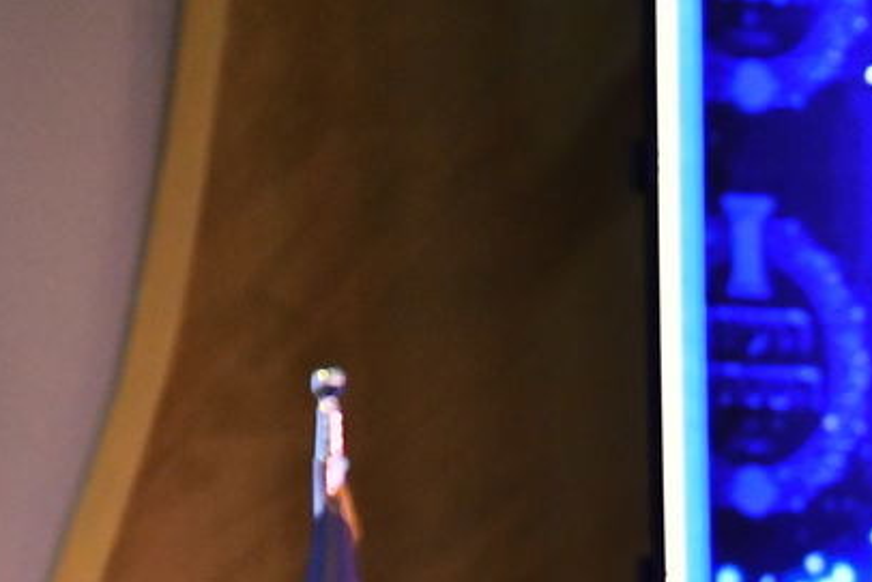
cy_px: 914
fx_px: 8190
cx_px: -204
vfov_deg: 4.0
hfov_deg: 6.1
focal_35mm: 338
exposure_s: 1/100
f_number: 5.6
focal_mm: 98
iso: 2500
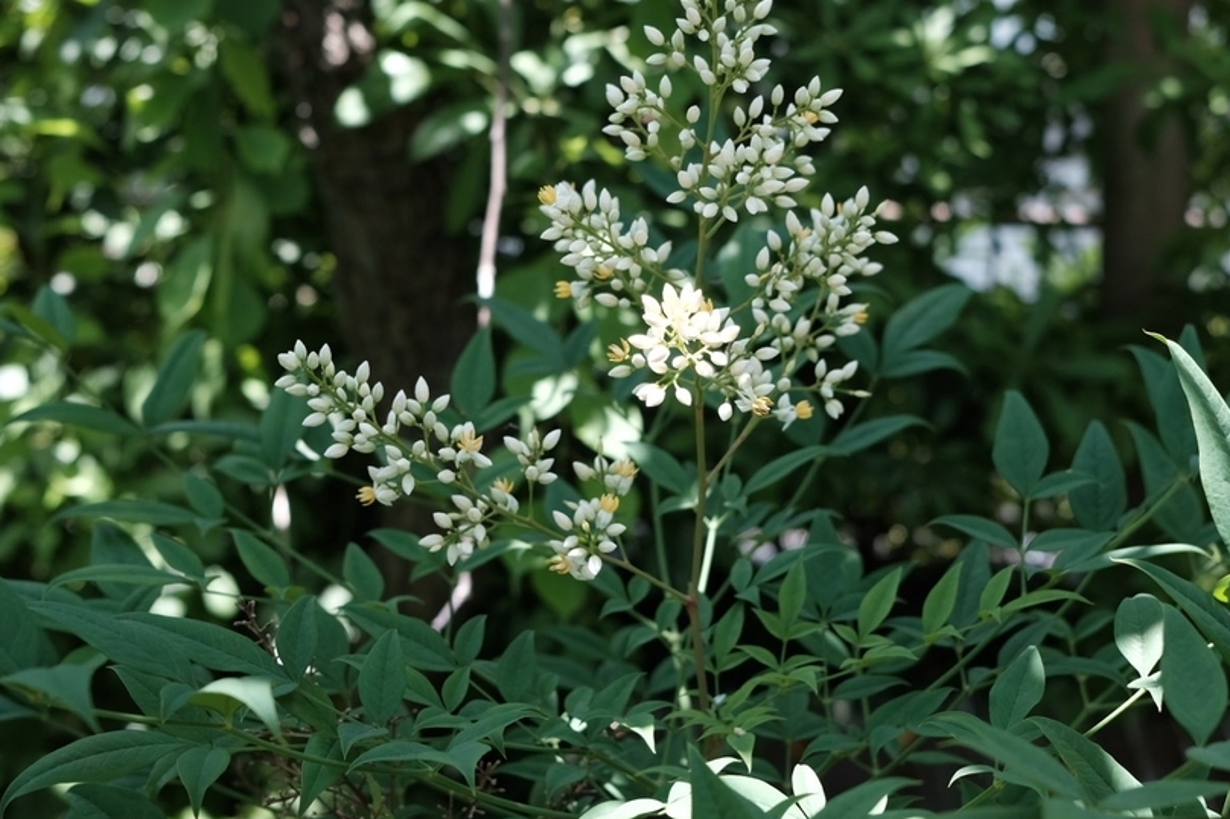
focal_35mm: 52
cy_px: 339
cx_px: 673
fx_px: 1776
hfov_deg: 38.2
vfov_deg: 25.9
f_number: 4
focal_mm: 23
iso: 200
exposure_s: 1/180
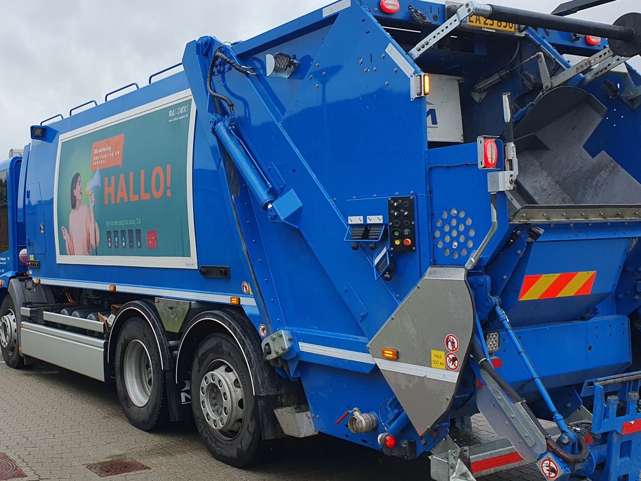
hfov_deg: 67.3
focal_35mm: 26
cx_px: 320
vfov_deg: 53.1
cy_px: 240
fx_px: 481
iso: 50
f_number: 2.4
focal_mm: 4.32
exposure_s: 1/769
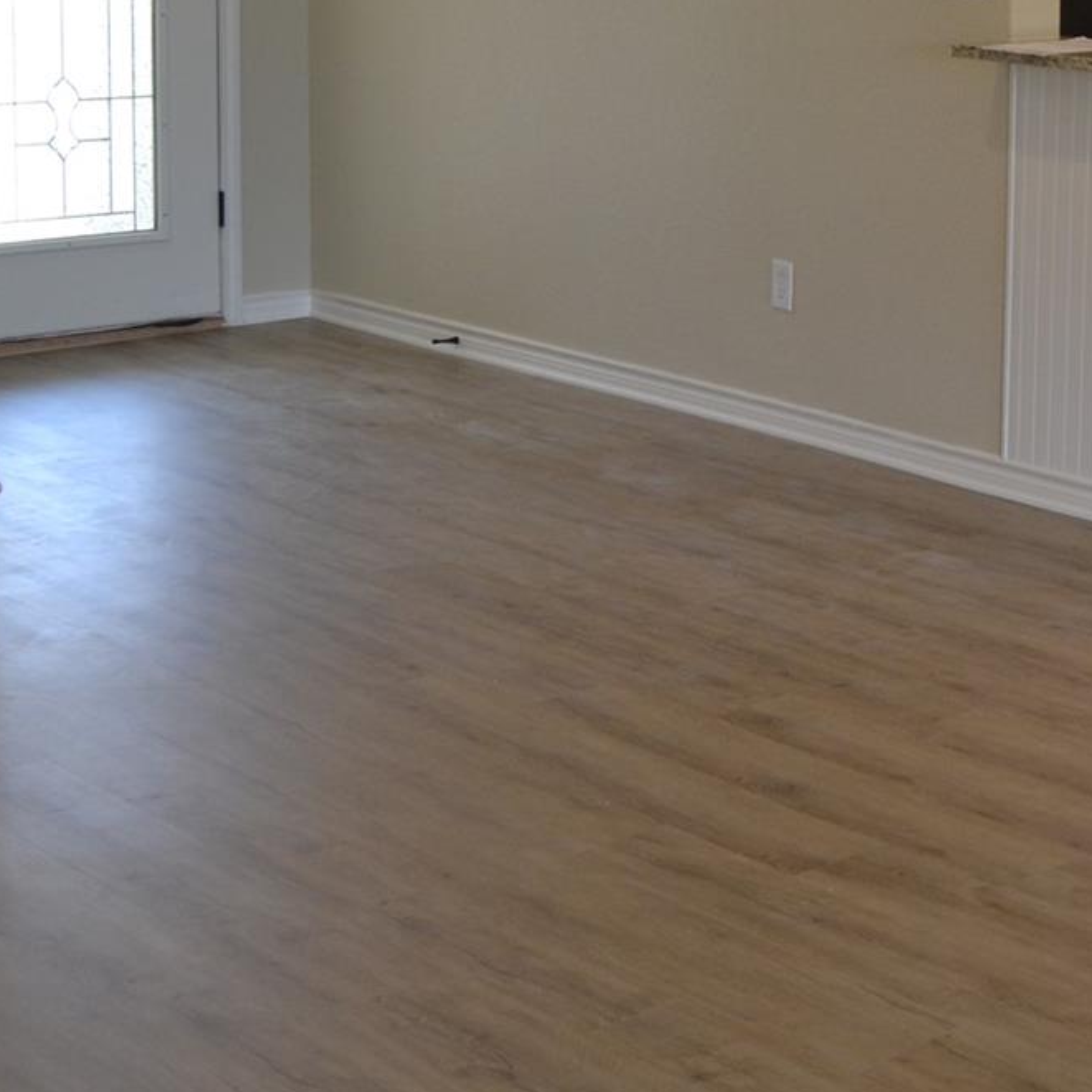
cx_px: 1549
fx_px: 2534
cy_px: 116
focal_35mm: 71
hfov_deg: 21.2
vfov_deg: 23.7
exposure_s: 1/100
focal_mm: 18
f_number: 5
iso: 400
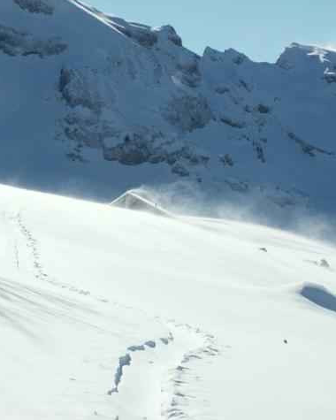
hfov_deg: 10.9
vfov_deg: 13.6
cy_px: 210
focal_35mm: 142
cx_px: 196
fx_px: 1765
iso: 50
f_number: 8
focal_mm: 17.62
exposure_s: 1/400
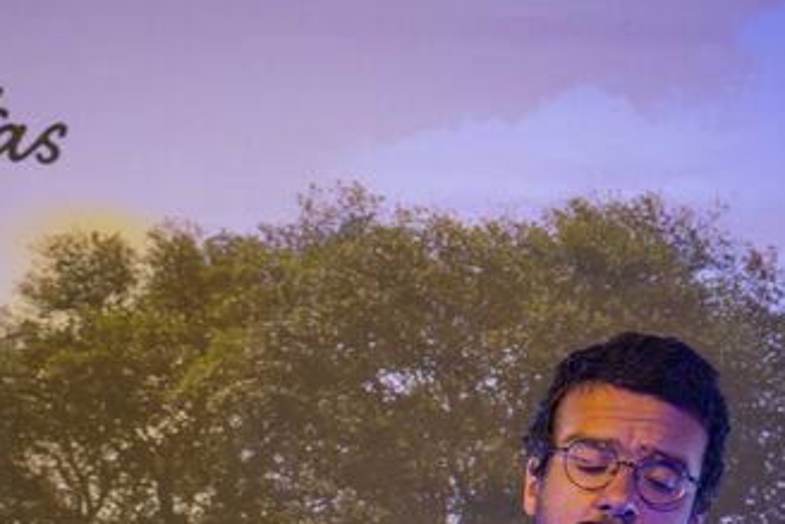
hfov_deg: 11.0
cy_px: 518
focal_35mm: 187
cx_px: 371
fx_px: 4079
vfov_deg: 7.3
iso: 400
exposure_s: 1/80
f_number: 4
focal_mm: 77
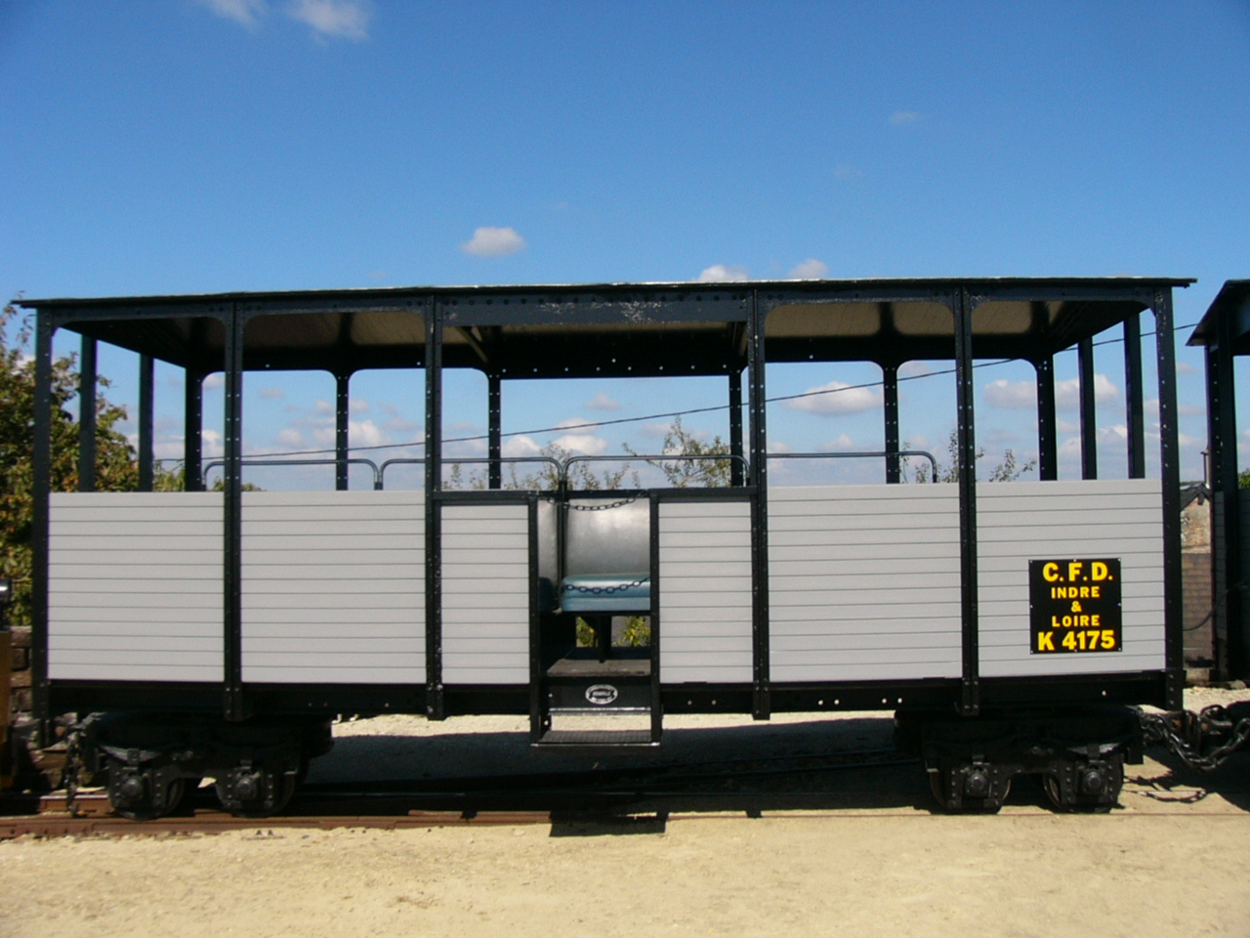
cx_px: 625
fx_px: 1264
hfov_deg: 52.6
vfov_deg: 40.7
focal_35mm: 35
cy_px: 469
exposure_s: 1/500
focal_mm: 4.6
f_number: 5.6
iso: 50
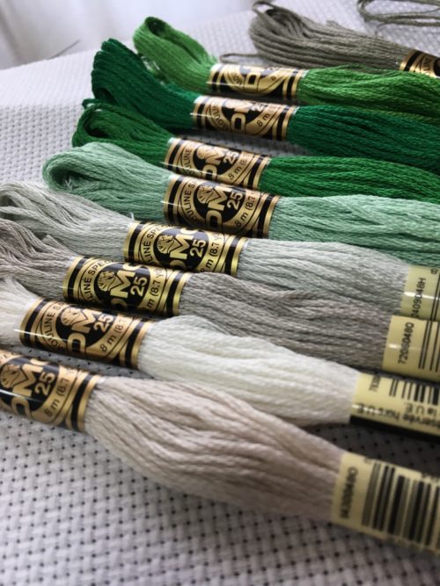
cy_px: 293
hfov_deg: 48.2
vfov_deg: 61.7
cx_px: 220
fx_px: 492
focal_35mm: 29
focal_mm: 4.15
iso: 25
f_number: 2.2
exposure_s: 1/30
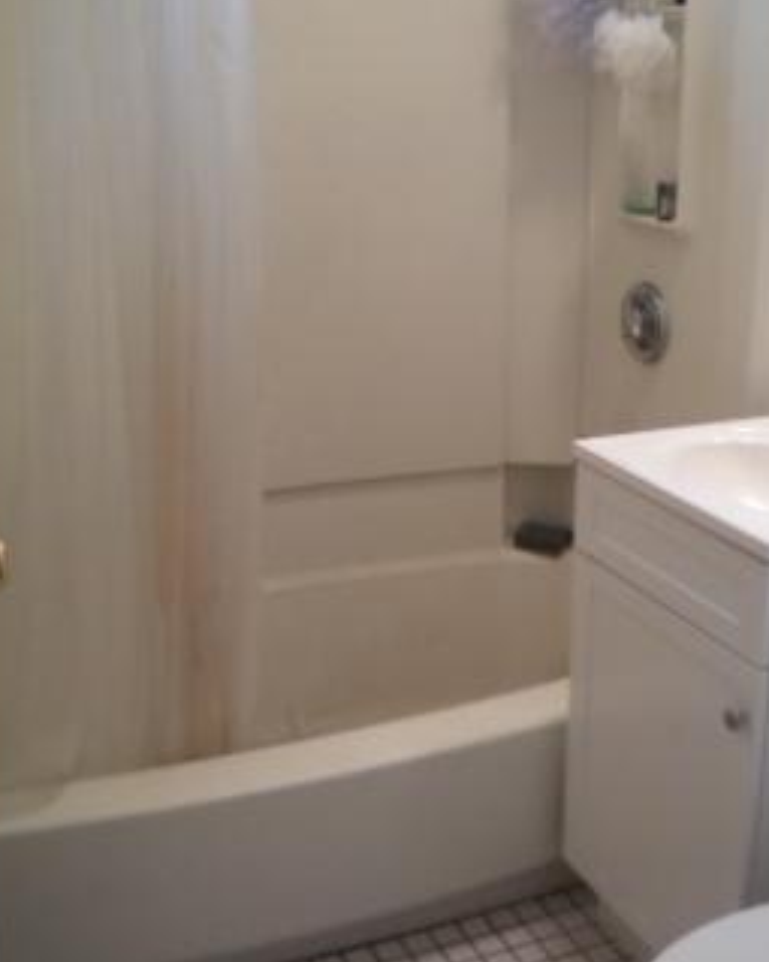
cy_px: 458
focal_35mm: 48
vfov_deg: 38.8
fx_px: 1366
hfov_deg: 31.3
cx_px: 473
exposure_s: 1/30
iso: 400
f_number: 3.1
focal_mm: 6.3
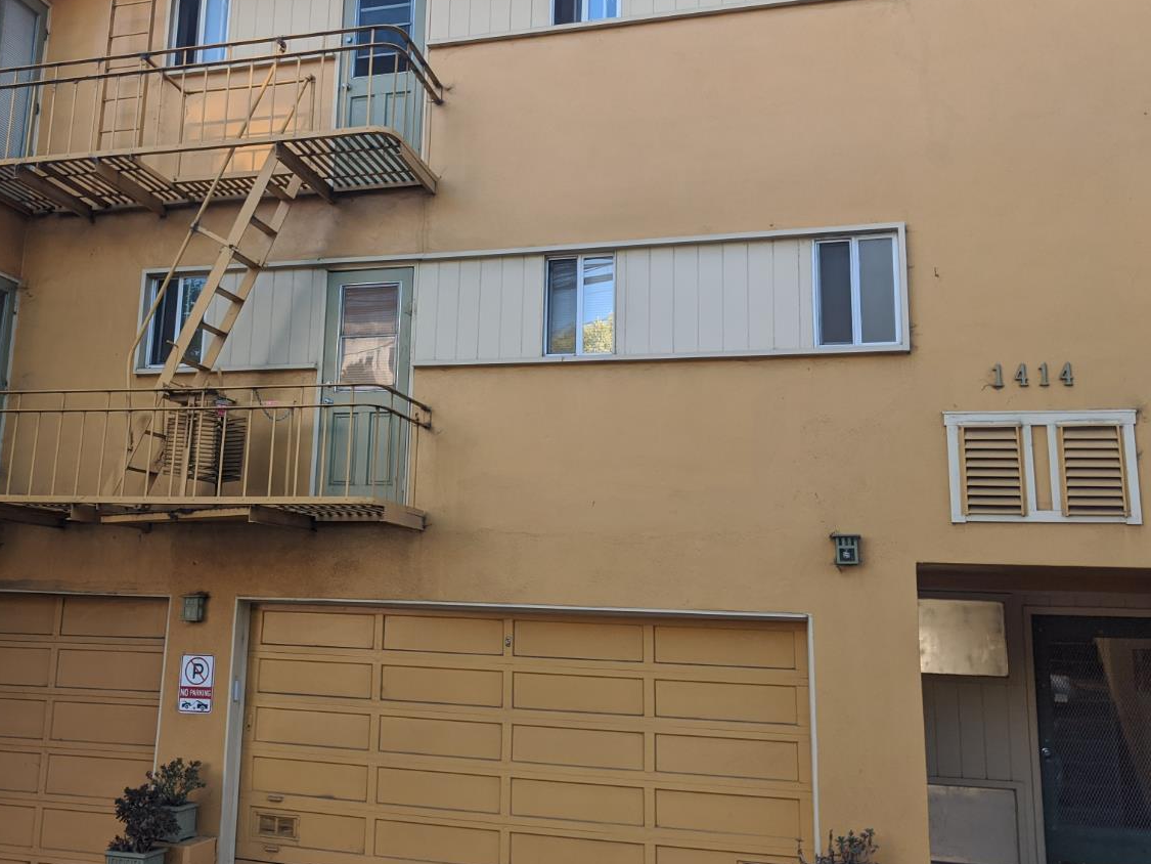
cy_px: 348
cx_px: 430
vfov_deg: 39.5
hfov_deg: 50.8
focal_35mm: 36
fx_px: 1197
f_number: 1.8
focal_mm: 4.44
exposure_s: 1/755
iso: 51
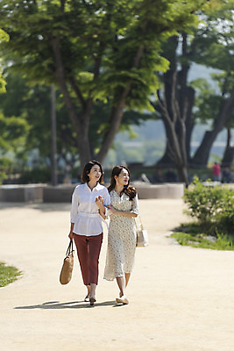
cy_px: 176
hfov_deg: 6.9
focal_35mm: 200
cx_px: 117
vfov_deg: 10.3
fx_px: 1948
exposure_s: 1/3200
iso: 100
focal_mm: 200
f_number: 2.8
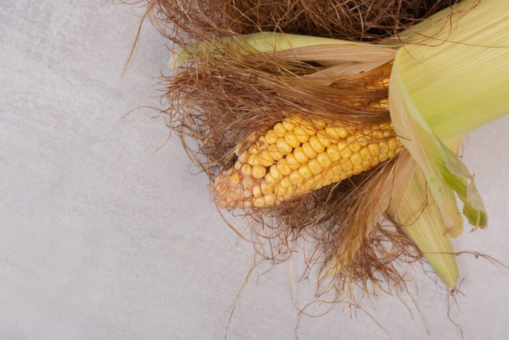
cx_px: 254
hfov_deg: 27.0
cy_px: 170
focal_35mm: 75
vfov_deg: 18.2
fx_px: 1060
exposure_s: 1/160
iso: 250
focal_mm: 50
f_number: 13
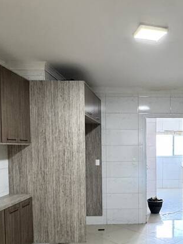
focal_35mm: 36
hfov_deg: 37.8
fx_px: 254
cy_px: 163
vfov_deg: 50.4
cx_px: 153
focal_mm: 2.22
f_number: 2.2
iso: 400
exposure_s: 1/60
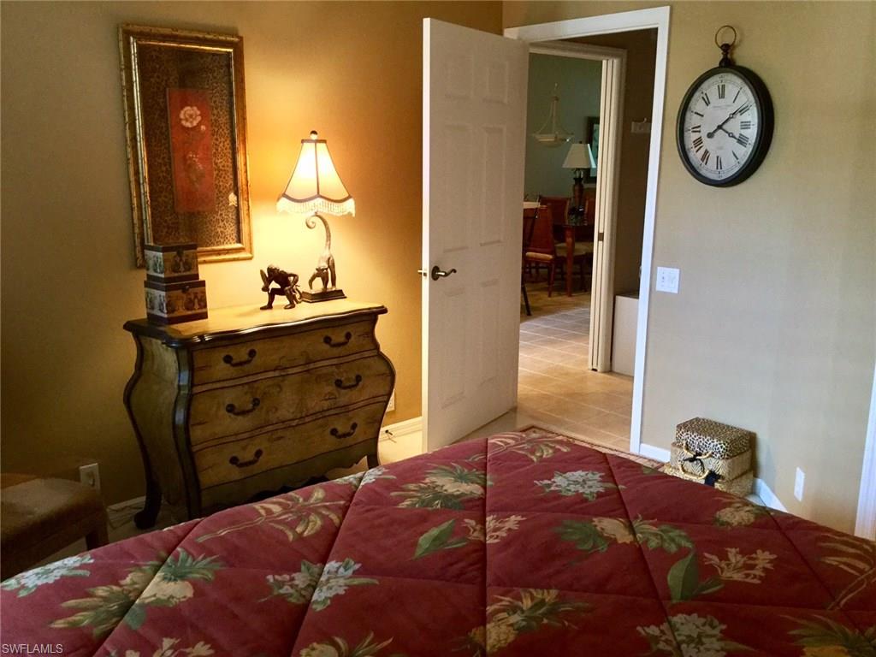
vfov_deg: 45.4
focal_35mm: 31
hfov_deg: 58.4
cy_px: 328
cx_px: 438
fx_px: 784
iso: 200
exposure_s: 1/24
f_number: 2.4
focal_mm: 3.3
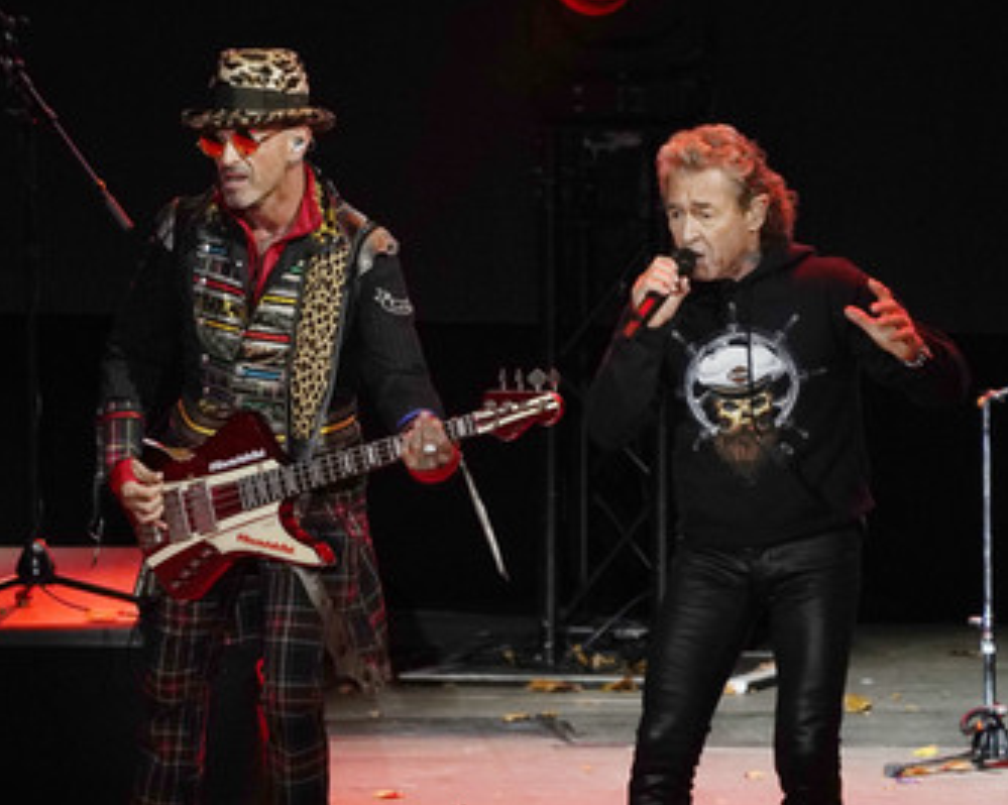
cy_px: 396
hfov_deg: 2.5
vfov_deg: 2.0
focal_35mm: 762
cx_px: 450
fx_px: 22719
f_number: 6.3
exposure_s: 1/500
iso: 3200
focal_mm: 600
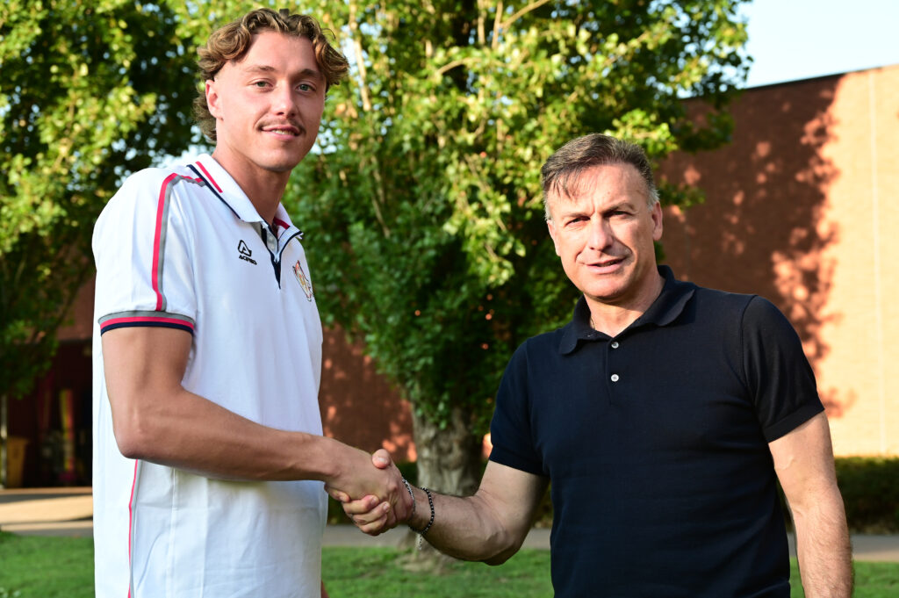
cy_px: 299
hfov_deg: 31.0
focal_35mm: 65
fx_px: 1622
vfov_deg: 20.9
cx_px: 450
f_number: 6
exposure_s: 1/125
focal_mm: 65
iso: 200
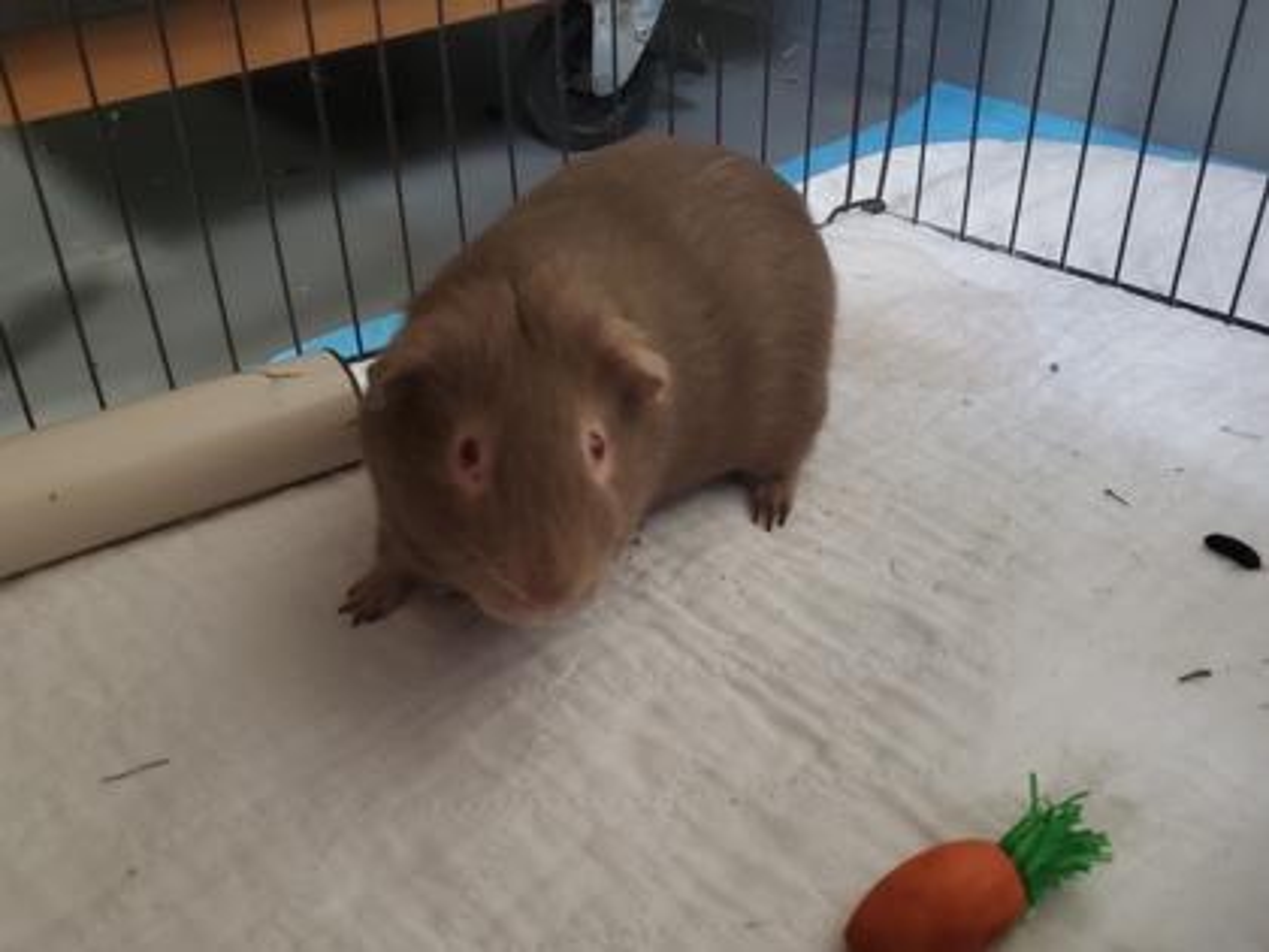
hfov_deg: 67.3
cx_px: 634
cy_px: 476
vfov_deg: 53.1
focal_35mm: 26
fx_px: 953
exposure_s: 1/20
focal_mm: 4.3
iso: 640
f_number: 1.5
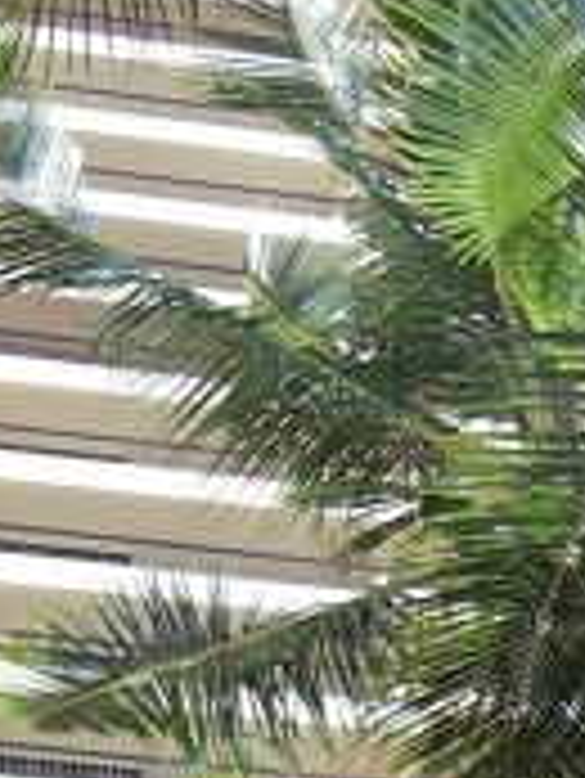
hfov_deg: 9.2
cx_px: 153
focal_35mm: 162
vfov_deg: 12.1
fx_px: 3646
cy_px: 702
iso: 50
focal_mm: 5.8
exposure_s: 1/160
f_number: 4.3
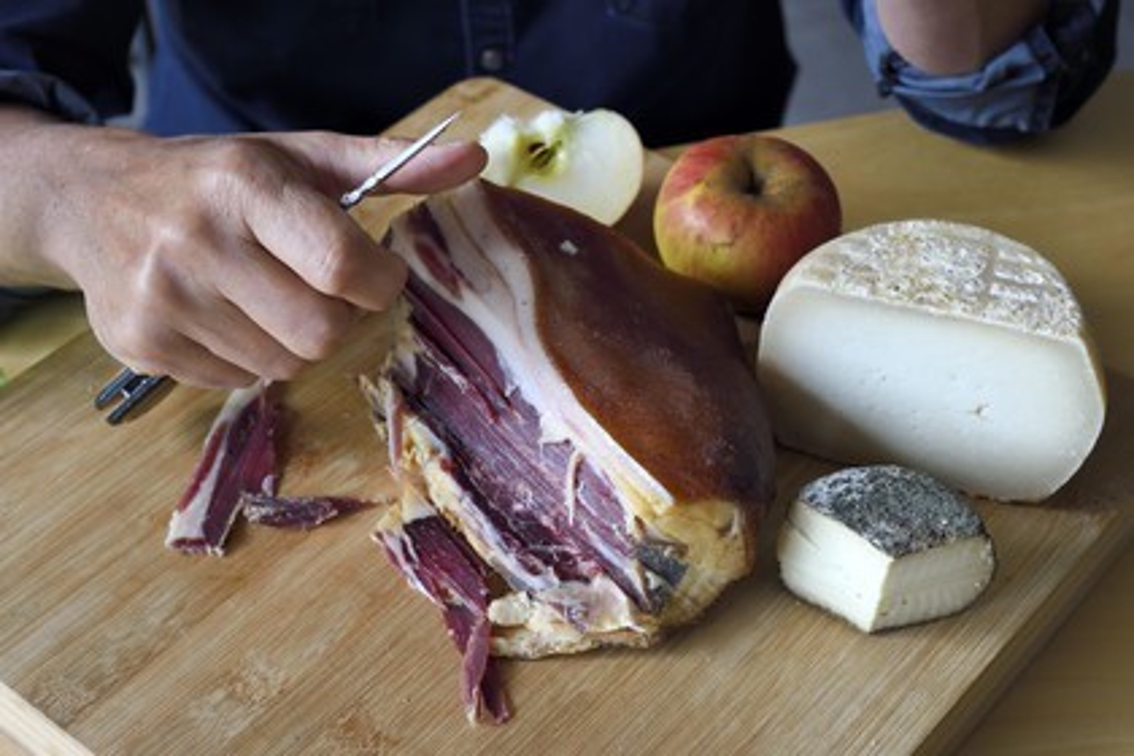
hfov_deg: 32.4
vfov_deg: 21.9
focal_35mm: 62
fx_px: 1953
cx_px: 567
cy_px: 378
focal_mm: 62
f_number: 9
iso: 1600
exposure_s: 1/100
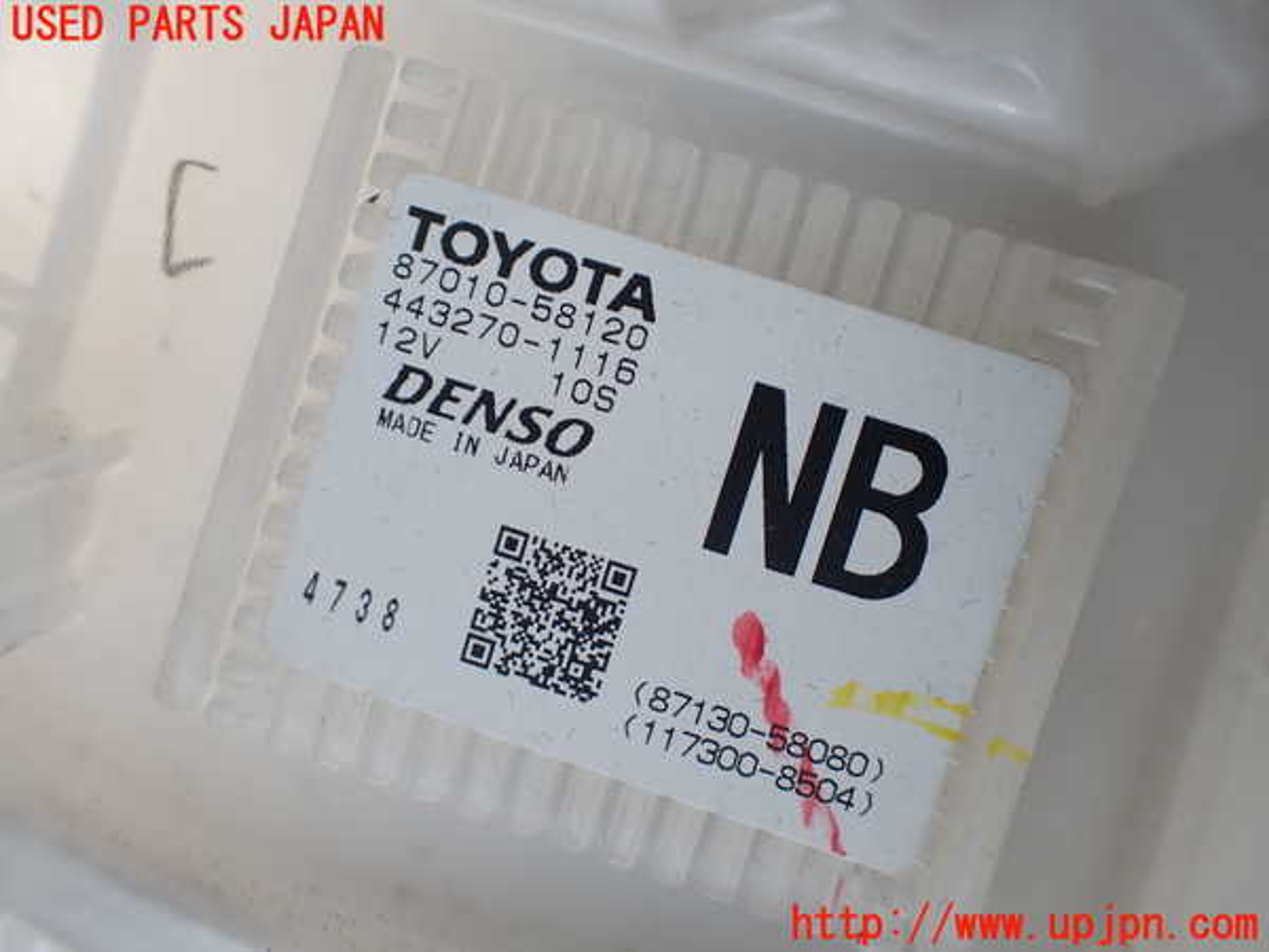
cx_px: 634
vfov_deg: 46.8
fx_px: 1100
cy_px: 476
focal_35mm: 30
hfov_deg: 60.0
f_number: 2.3
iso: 100
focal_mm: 5.4
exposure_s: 1/200
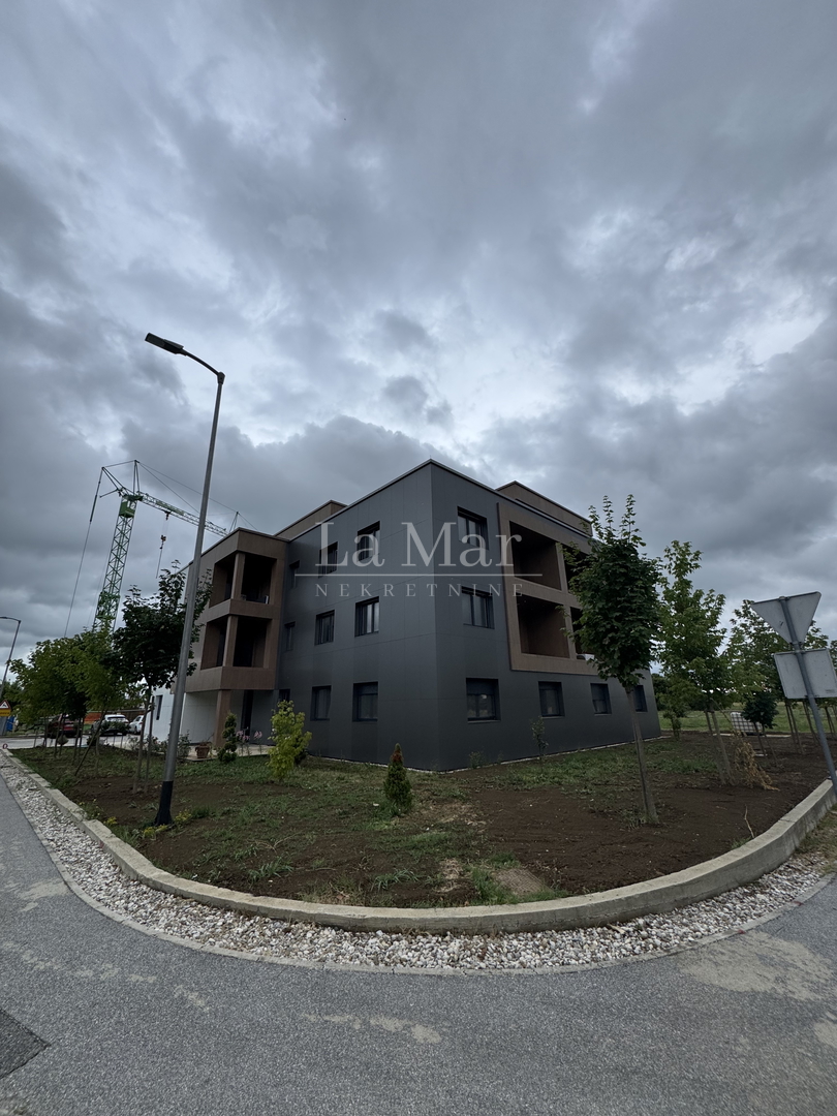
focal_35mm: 14
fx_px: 451
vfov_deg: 102.1
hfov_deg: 85.7
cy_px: 558
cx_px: 418
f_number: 2.2
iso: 50
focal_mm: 2.22
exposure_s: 1/2208
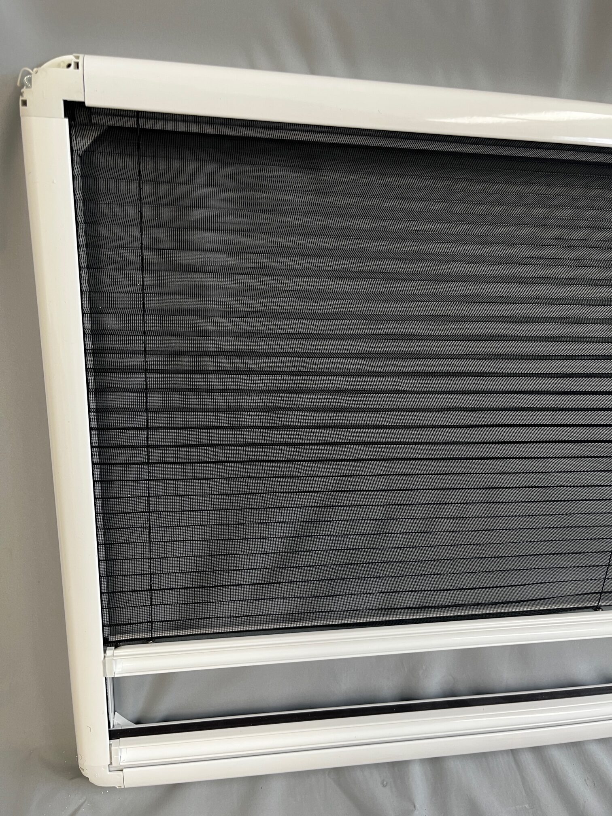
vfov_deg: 67.3
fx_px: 613
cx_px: 306
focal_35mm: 26
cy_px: 408
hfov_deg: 53.1
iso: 80
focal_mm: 5.1
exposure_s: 1/50
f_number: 1.6
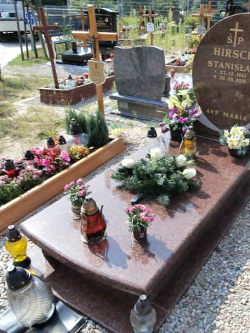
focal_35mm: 33
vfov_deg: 55.3
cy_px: 170
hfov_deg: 42.4
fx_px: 318
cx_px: 165
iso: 100
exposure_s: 1/100
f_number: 7.9
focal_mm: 4.2
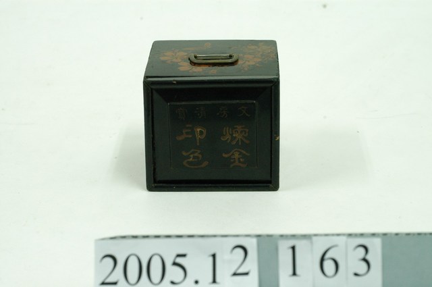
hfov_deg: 22.6
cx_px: 216
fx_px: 1079
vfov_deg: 15.1
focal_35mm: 90
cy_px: 144
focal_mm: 60
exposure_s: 1/20
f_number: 8
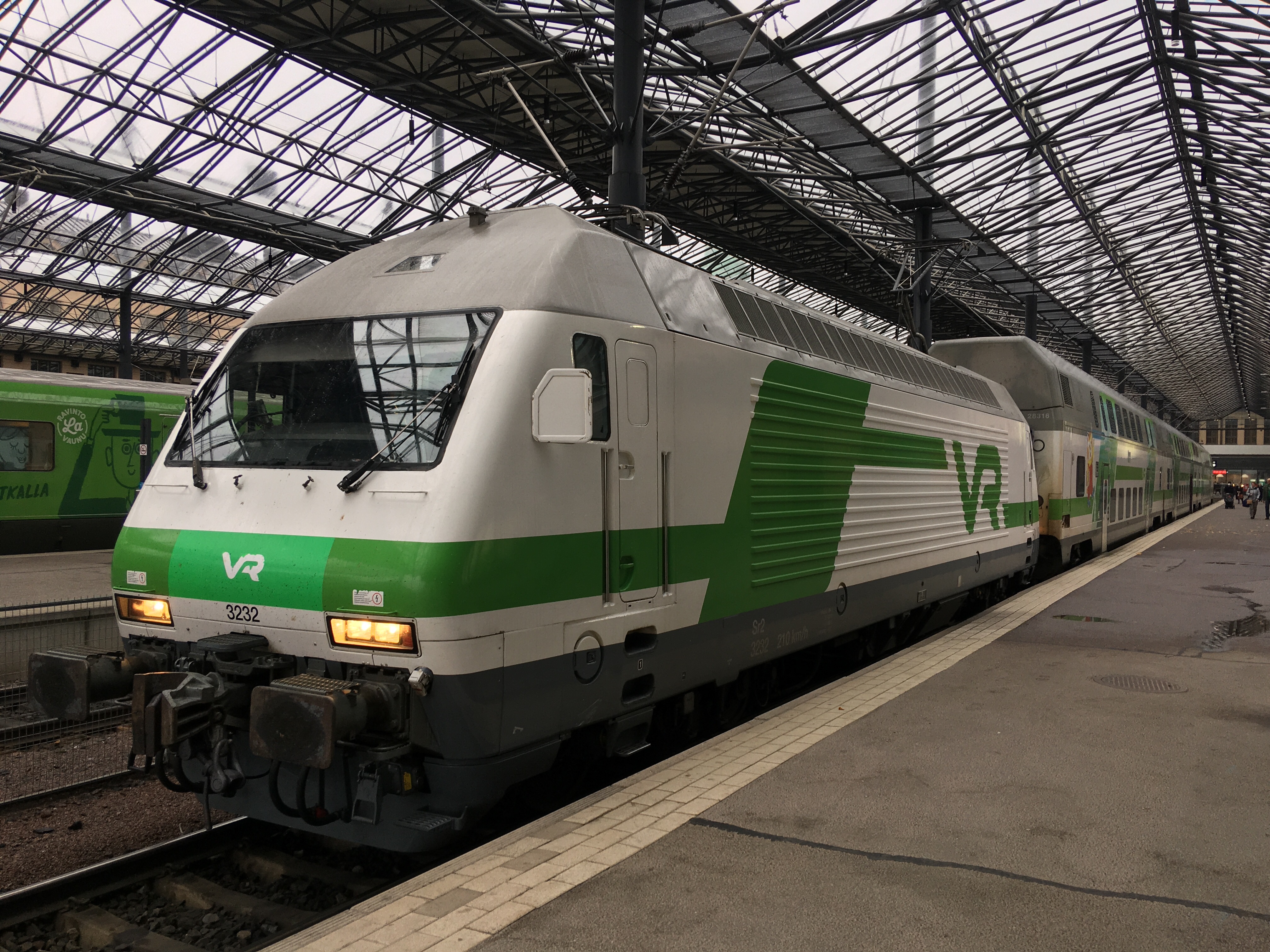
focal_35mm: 29
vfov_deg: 48.2
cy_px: 476
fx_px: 1064
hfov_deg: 61.7
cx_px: 635
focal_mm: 4.15
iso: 25
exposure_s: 1/50
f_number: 2.2
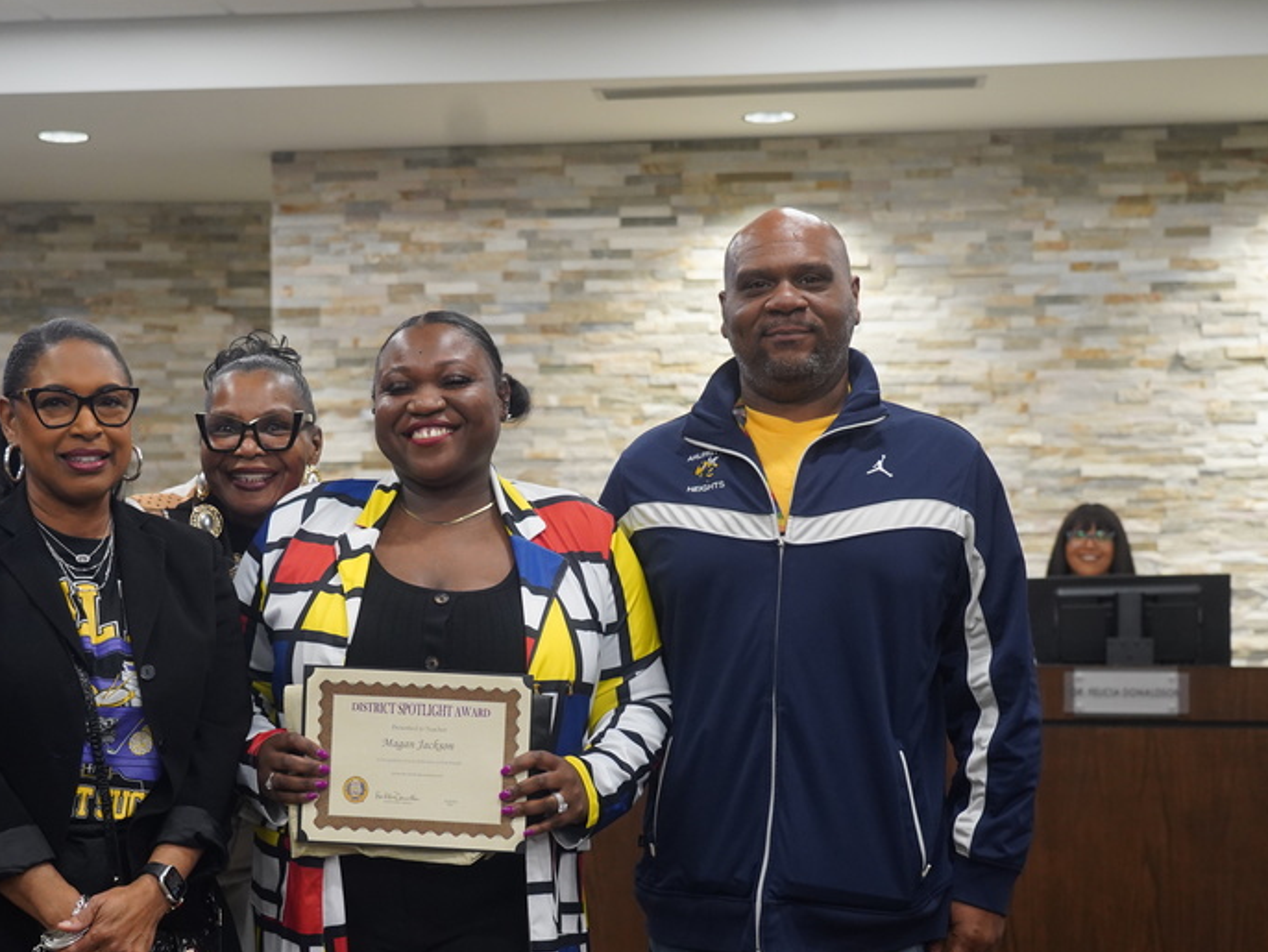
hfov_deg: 29.3
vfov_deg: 22.2
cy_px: 620
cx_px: 482
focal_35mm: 66
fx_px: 2418
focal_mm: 46
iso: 2000
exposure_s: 1/160
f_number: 4
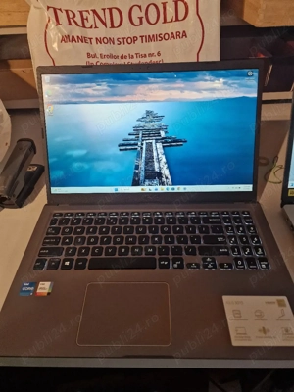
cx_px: 147
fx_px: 260
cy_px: 196
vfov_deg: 73.9
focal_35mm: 23
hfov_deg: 58.9
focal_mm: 6.4
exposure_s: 1/100
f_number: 1.8
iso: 320
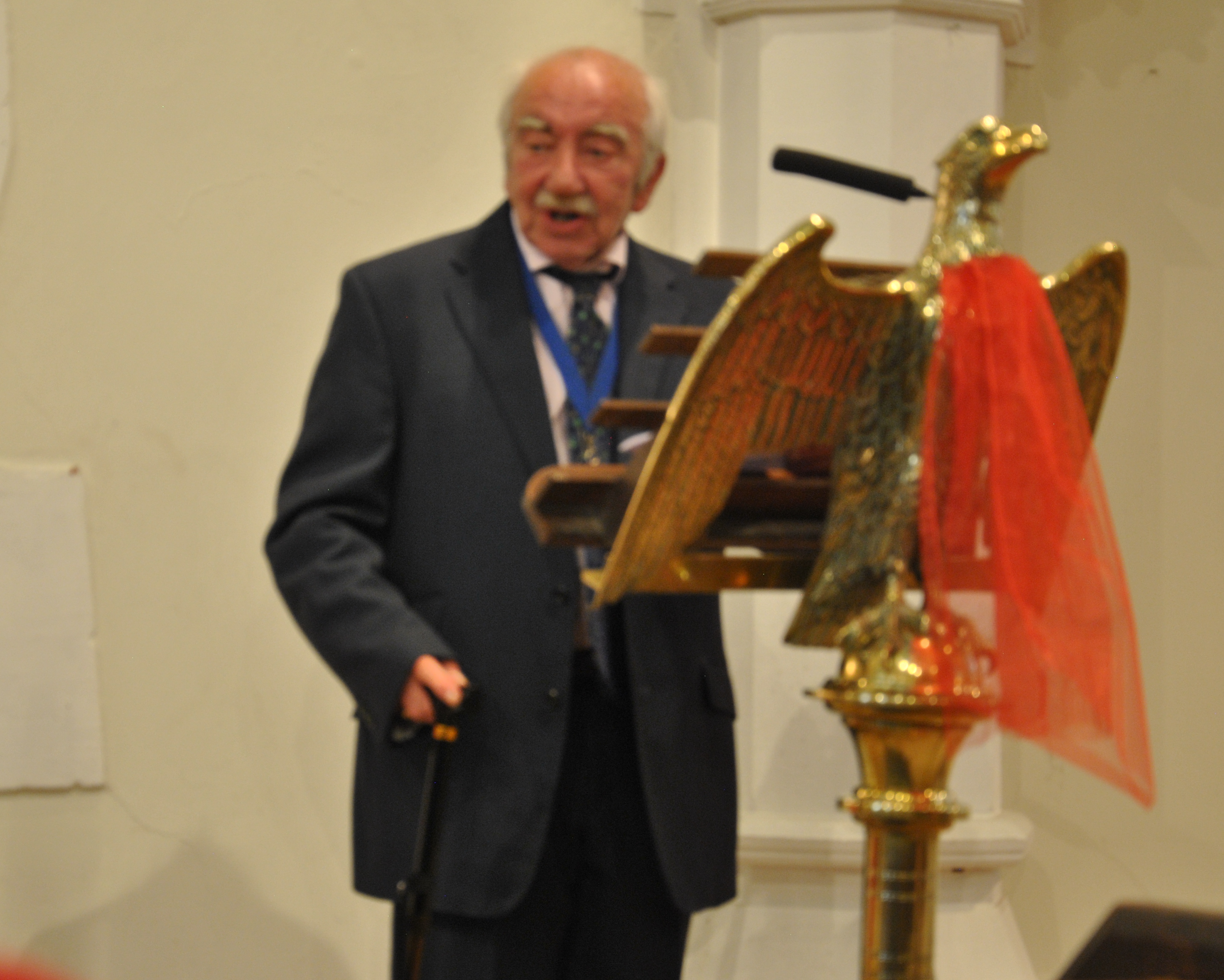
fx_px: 3066
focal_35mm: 85
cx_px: 521
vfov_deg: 18.1
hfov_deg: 22.6
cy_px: 459
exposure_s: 1/5
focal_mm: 45
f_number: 4.8
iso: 400
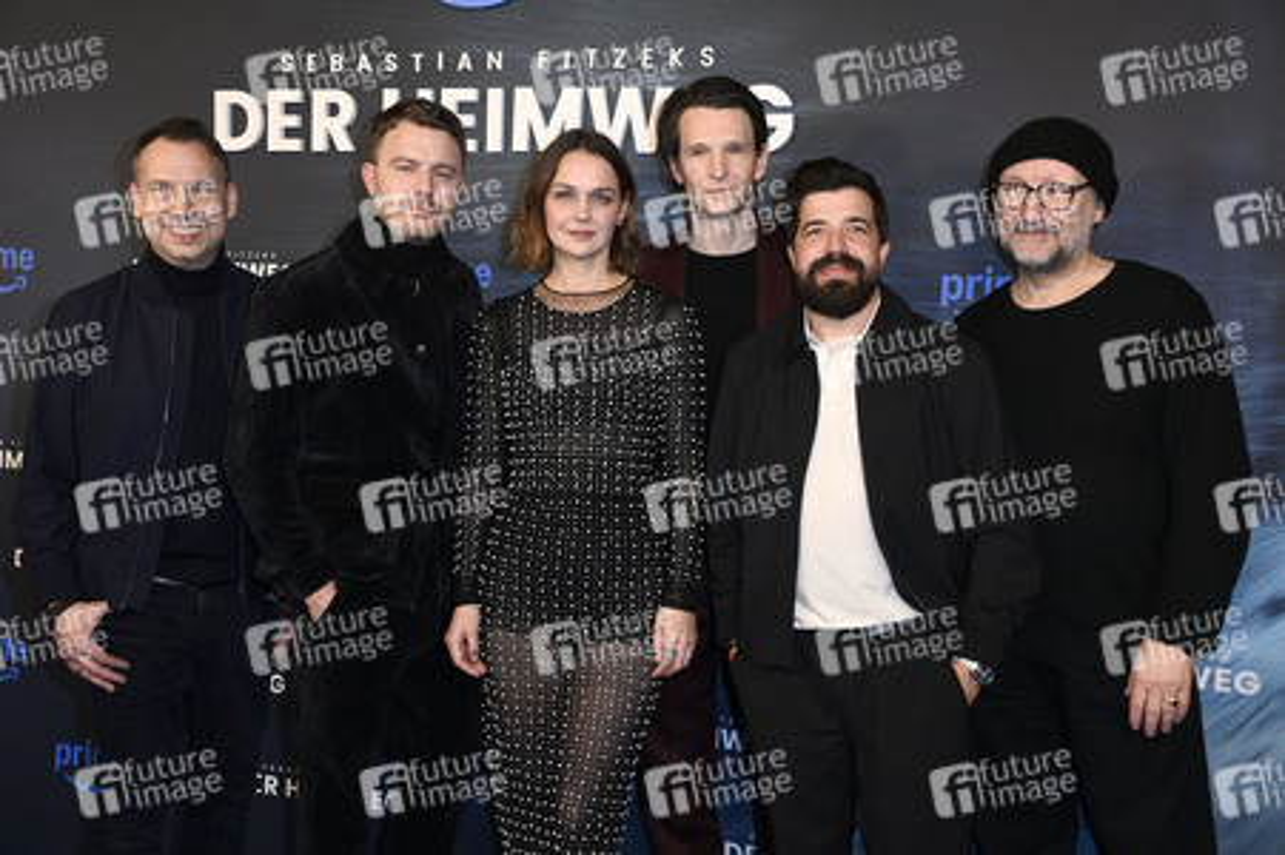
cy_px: 428
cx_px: 642
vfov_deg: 30.5
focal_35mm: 44
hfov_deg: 44.5
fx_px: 1569
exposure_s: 1/250
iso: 1600
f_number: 6.3
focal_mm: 44
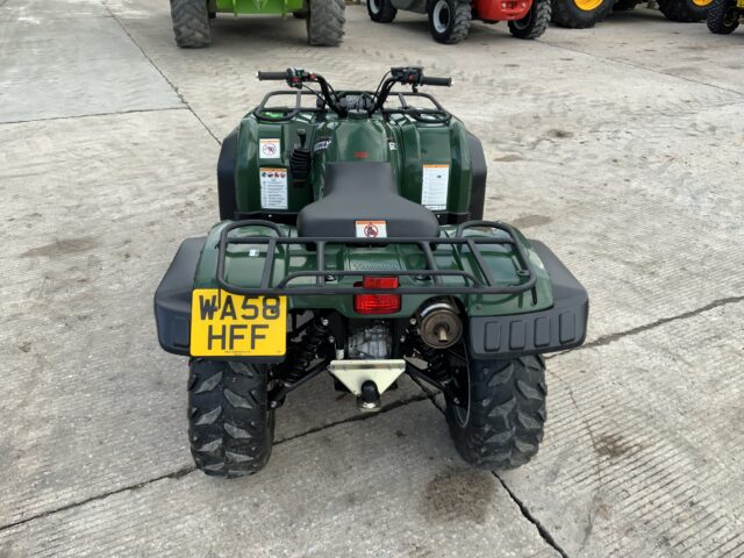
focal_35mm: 29
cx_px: 372
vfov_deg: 48.2
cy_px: 279
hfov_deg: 61.7
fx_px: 623
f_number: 1.8
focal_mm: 3
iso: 16
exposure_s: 1/224
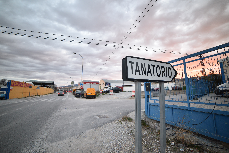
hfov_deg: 100.4
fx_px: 95
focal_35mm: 15
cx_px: 115
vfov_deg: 77.3
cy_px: 77
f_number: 2.8
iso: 640
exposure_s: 1/125
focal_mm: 14
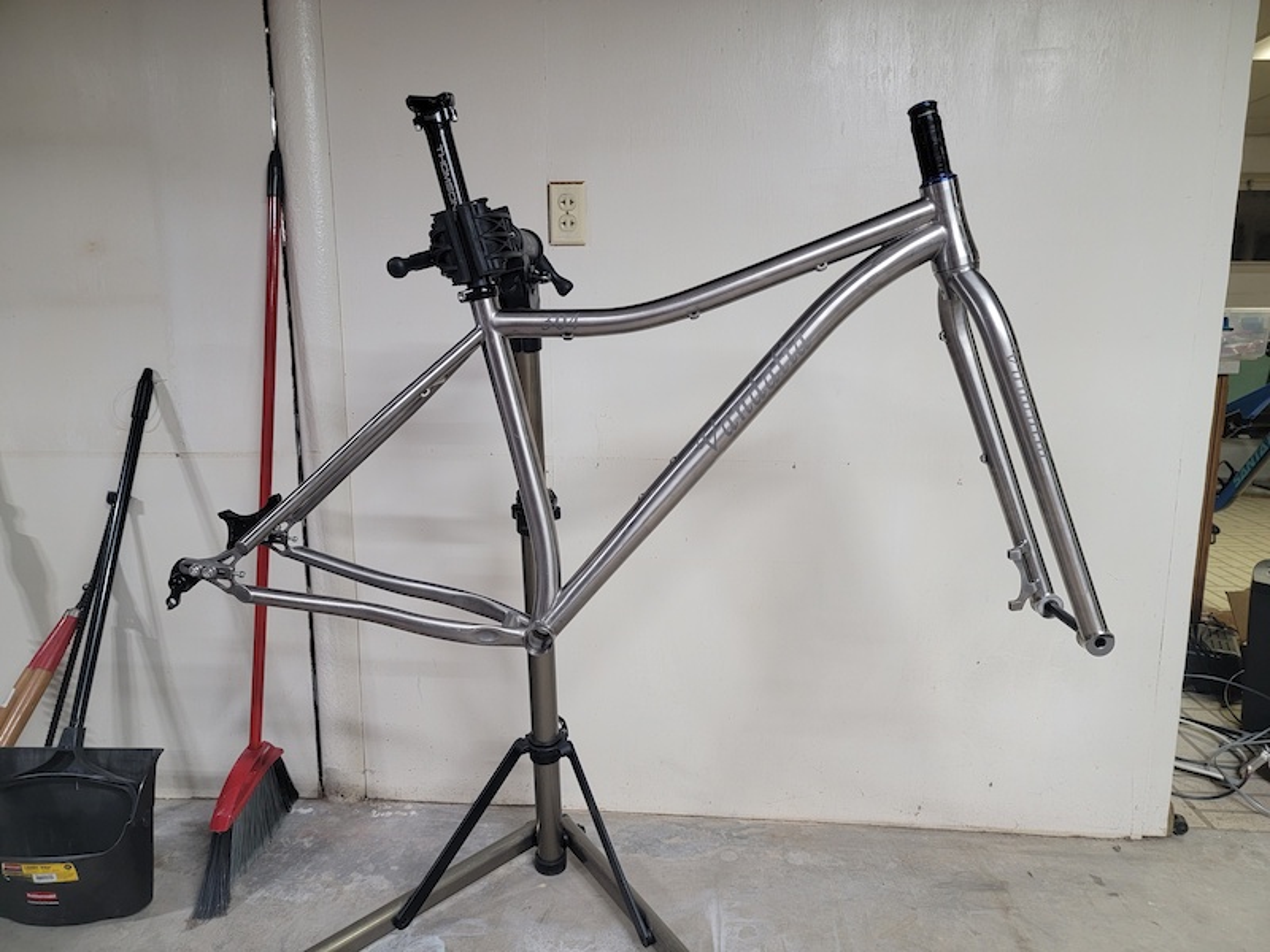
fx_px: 881
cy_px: 476
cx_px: 635
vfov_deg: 56.8
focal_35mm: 24
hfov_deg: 71.6
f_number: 1.8
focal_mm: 6.7
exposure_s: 1/60
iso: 200
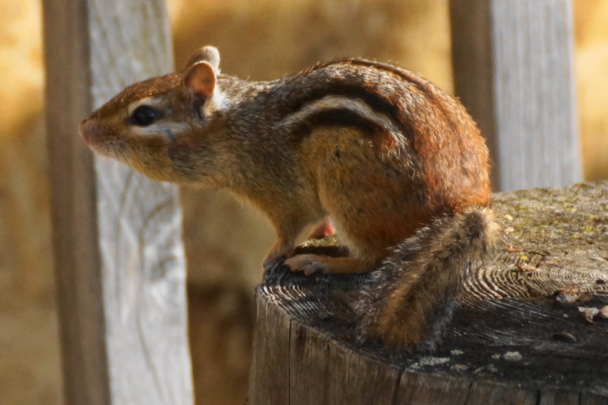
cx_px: 304
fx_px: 6331
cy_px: 202
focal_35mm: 375
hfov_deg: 5.5
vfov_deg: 3.7
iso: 640
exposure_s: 1/400
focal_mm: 250
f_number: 6.3
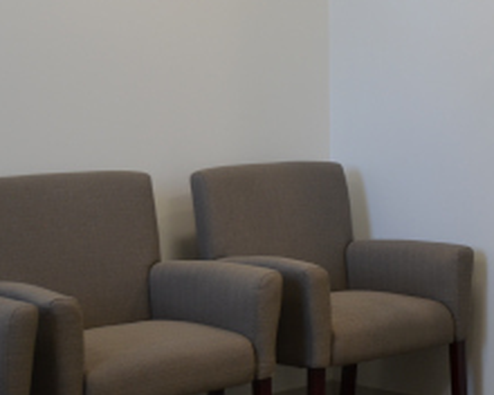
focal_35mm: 92
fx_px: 1345
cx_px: 667
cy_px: 17
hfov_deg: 19.0
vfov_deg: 16.4
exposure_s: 1/80
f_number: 4.5
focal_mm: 24
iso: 400
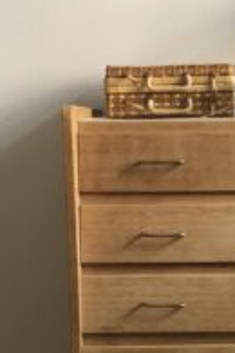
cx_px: 268
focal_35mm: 111
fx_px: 1087
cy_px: 196
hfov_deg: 12.1
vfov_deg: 18.4
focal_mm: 6
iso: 100
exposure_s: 1/30
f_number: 2.4
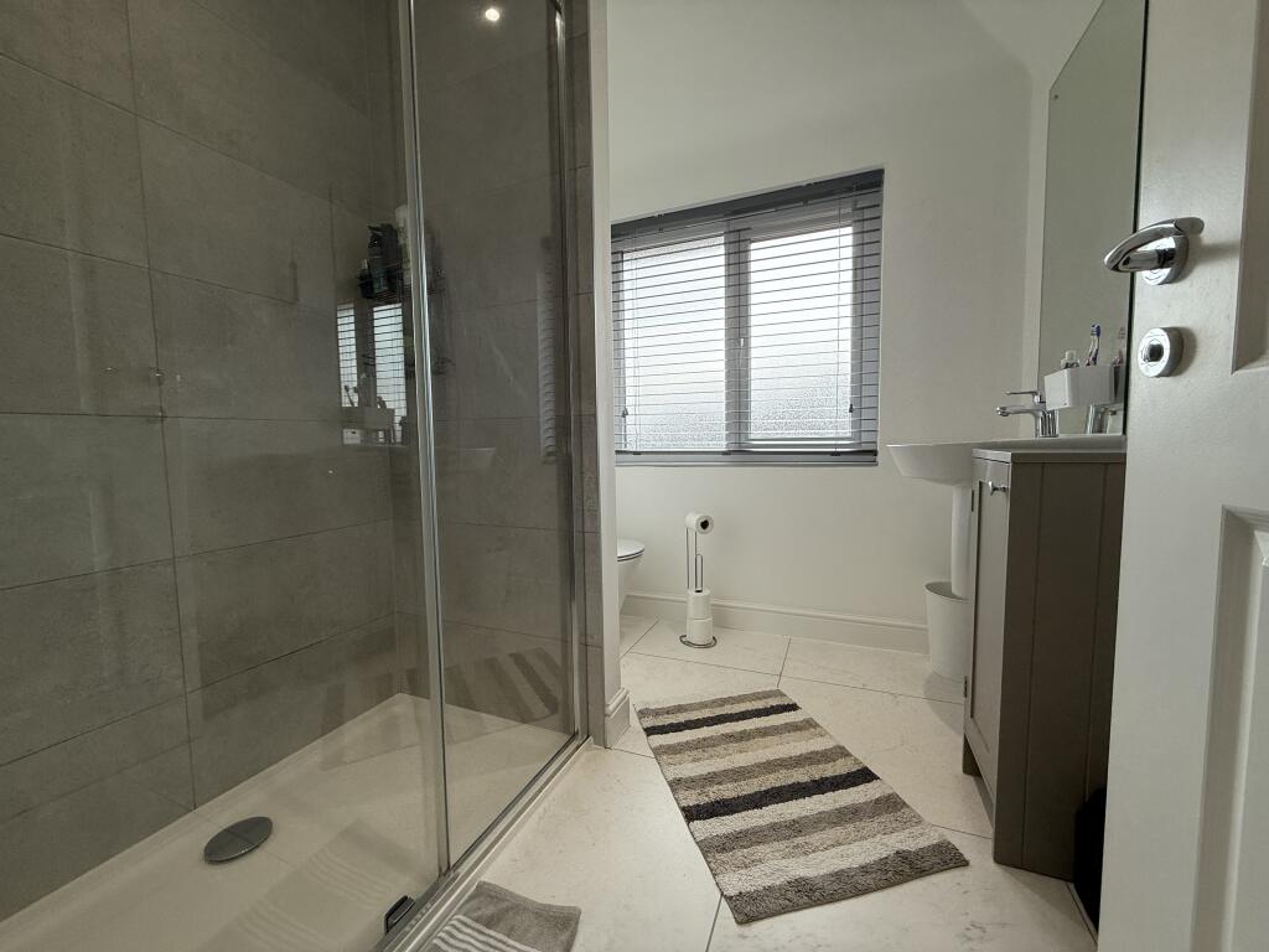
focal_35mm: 14
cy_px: 476
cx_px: 634
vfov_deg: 85.7
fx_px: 513
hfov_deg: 102.1
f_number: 2.2
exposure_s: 1/281
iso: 64
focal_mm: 2.22
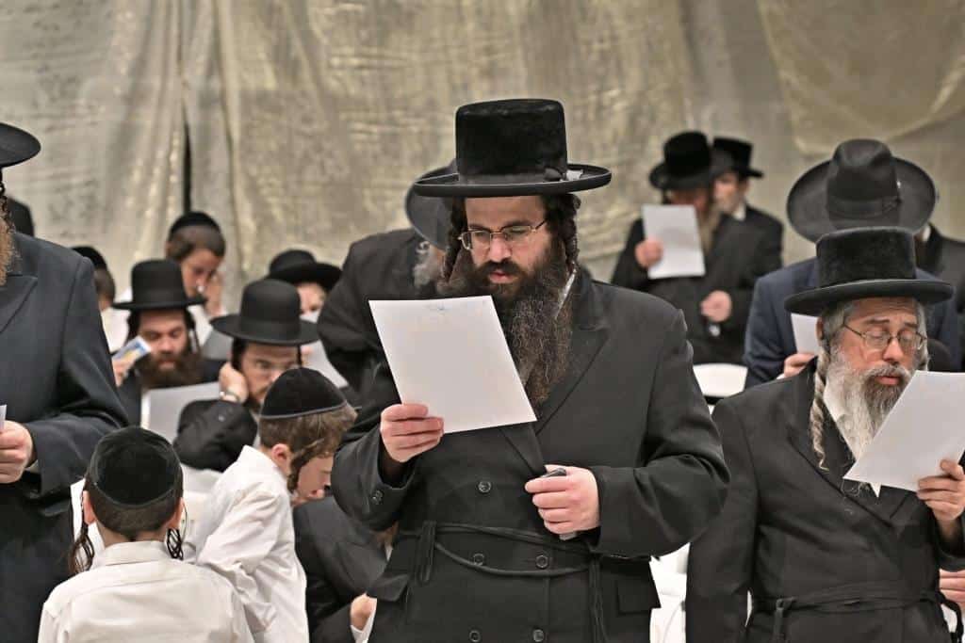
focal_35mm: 130
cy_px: 322
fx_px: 3485
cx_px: 482
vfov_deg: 10.6
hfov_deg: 15.8
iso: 1000
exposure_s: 1/160
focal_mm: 87
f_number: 4
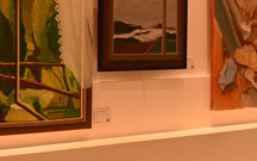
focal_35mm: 127
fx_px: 890
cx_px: 145
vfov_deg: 10.2
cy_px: 2
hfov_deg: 16.4
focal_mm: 35
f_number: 7.1
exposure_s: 1/160
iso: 1000
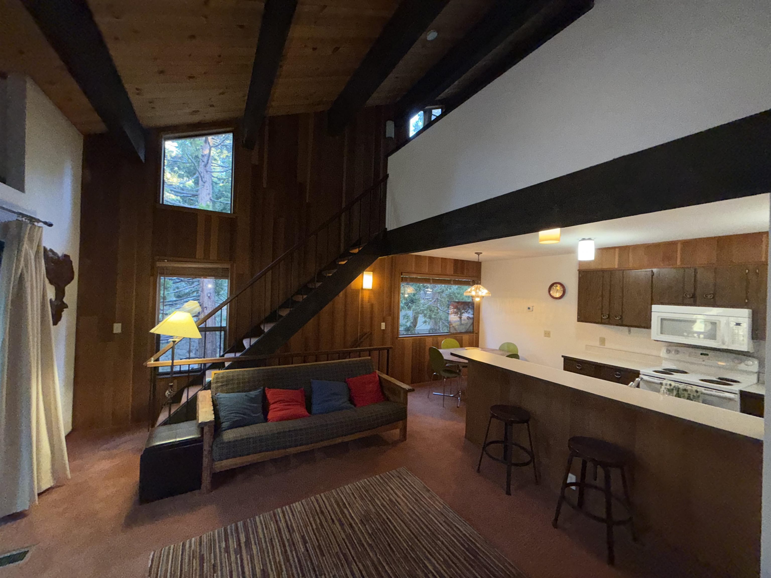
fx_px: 312
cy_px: 289
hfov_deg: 102.1
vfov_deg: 85.7
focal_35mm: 14
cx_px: 386
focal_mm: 2.22
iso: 160
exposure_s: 1/60
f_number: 2.2
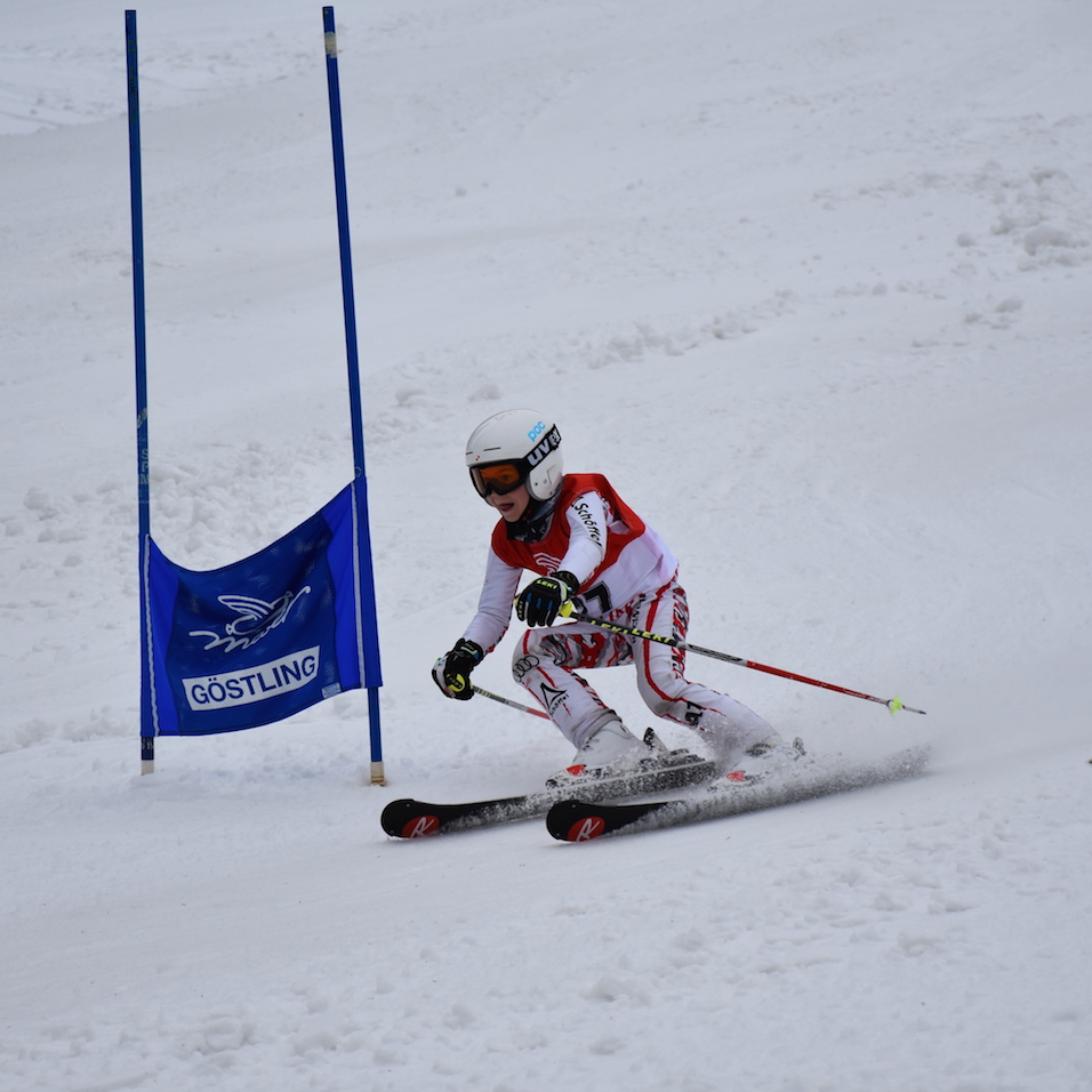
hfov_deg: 9.1
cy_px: 547
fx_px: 6853
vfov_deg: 9.1
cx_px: 499
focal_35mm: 192
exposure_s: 1/1600
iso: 400
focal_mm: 100
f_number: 7.1
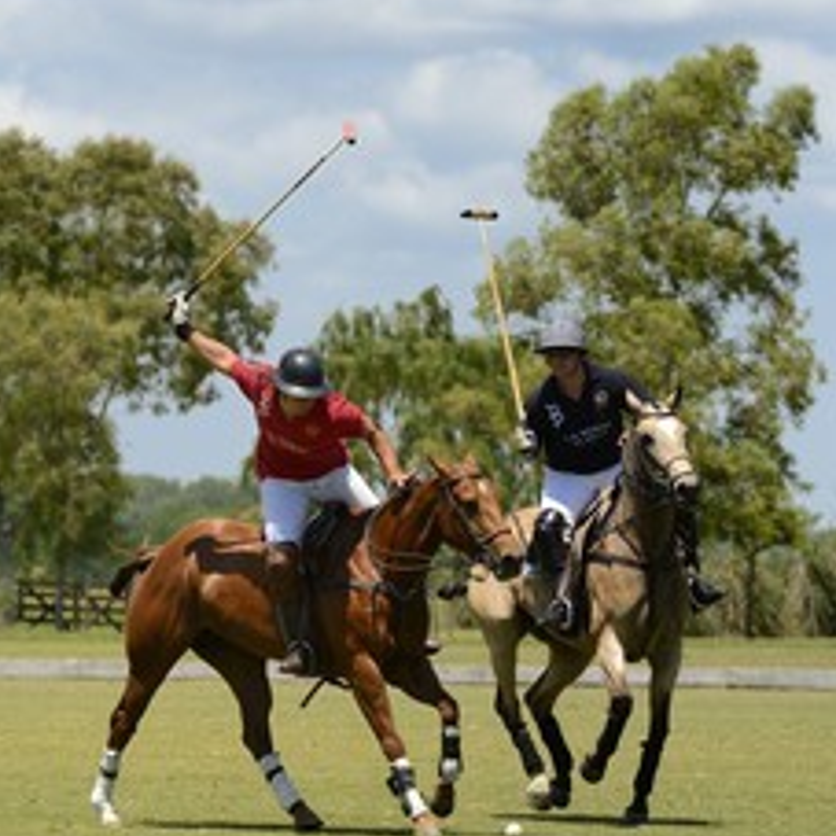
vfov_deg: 5.6
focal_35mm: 315
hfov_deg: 5.6
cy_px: 442
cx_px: 114
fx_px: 8607
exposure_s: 1/1250
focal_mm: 200
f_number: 7.1
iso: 400
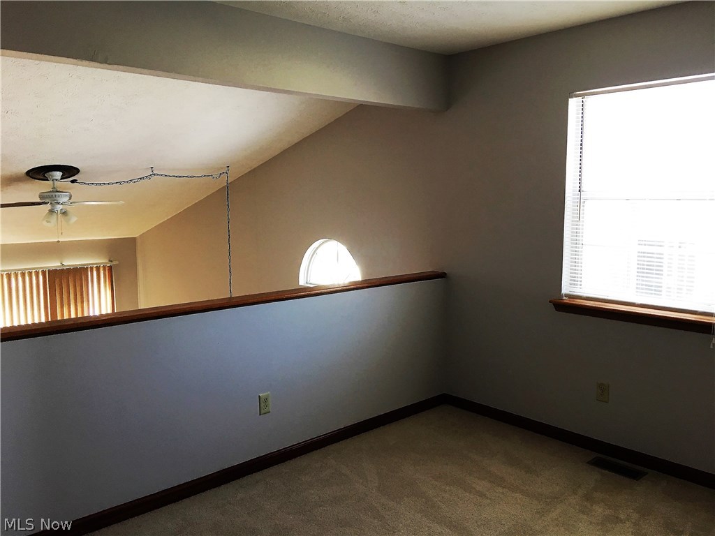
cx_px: 358
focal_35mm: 29
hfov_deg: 61.7
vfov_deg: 48.2
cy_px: 268
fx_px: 599
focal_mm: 4.15
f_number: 2.2
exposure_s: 1/30
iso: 40
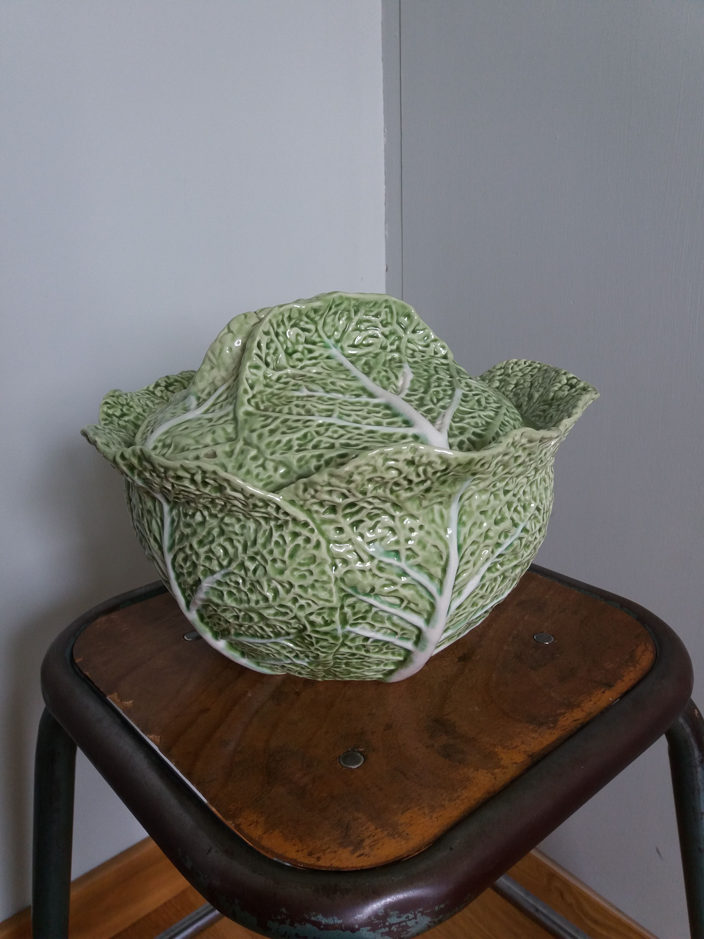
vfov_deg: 63.4
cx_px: 352
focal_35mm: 28
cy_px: 470
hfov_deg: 49.7
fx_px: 759
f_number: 1.9
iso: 64
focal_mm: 3.7
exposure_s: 1/33
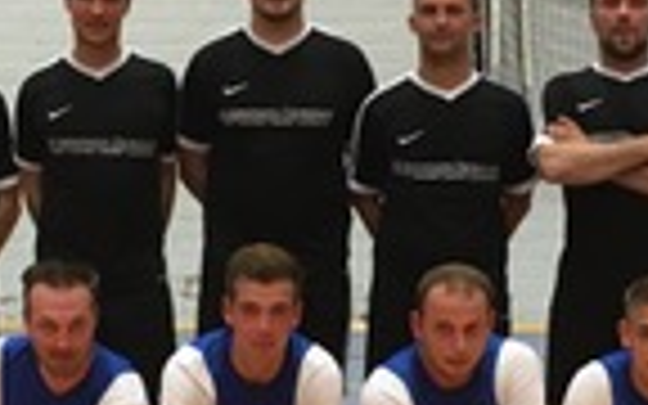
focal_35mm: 137
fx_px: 2419
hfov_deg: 15.3
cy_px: 306
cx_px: 324
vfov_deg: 9.6
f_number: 2.2
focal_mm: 4.15
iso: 64
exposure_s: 1/33
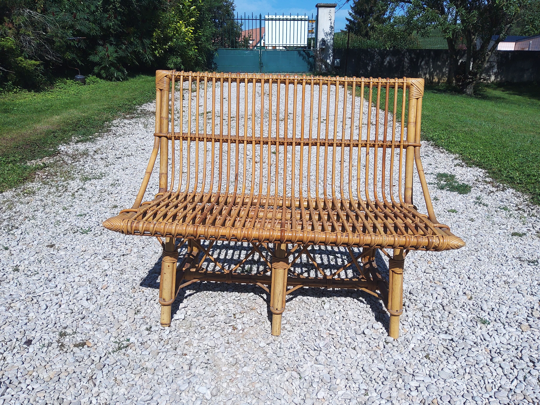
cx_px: 270
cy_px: 202
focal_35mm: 26
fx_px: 406
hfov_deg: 67.3
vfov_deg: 53.1
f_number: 2
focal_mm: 3.08
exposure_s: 1/1548
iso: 40
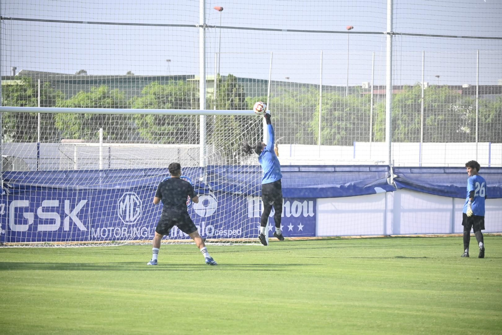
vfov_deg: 6.1
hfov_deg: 9.1
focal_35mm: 225
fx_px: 3138
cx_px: 251
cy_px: 168
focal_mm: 150
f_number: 5.3
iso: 320
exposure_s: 1/1000
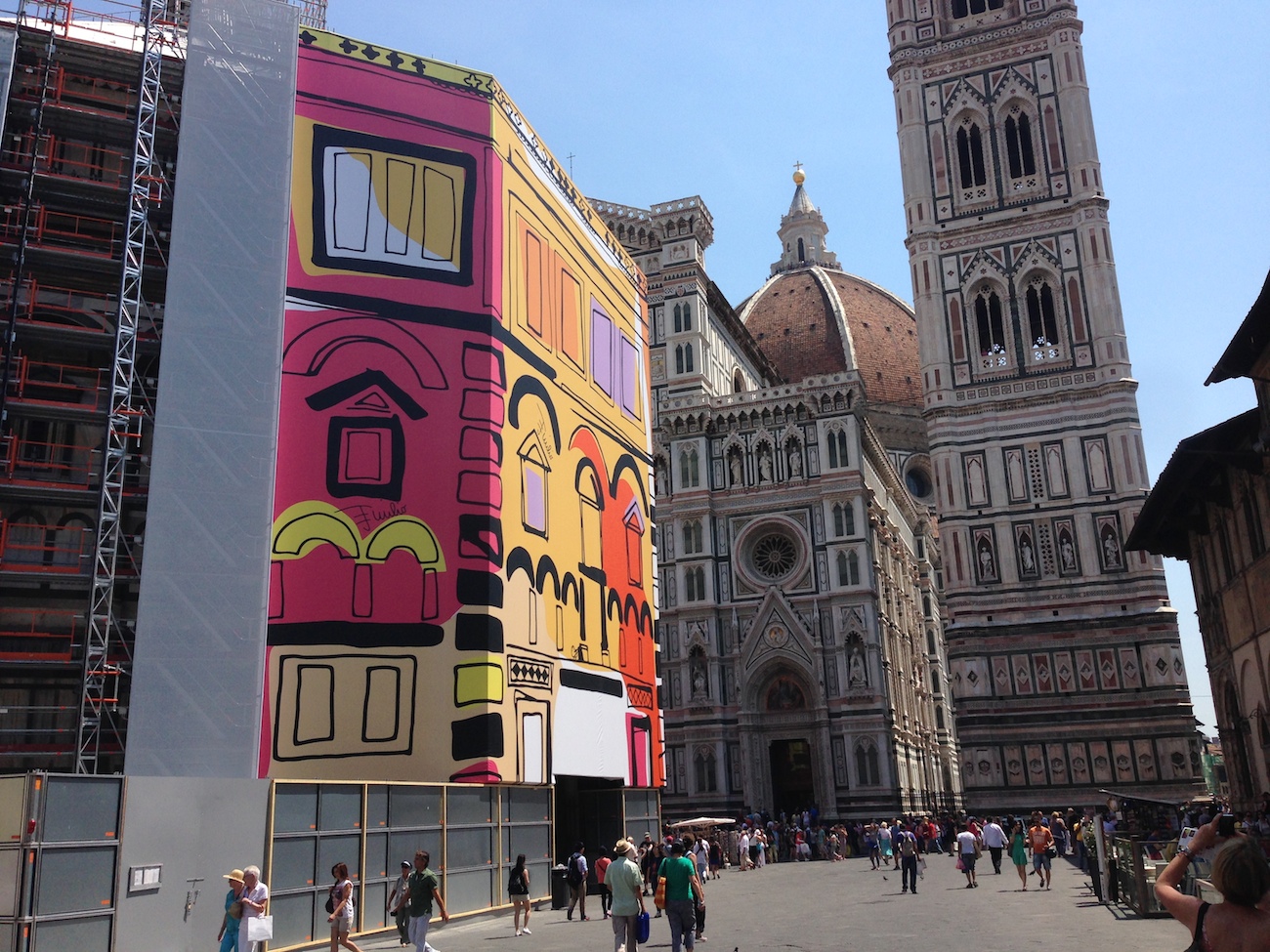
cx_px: 635
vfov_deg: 42.9
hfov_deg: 55.4
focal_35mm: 33
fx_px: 1211
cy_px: 476
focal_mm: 4.12
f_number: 2.4
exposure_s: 1/1869
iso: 50
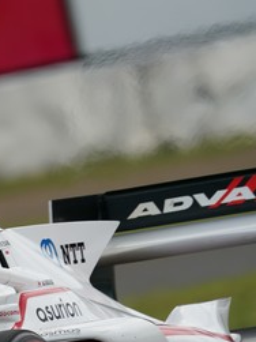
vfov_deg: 1.2
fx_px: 16353
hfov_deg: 0.9
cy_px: 326
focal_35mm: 1657
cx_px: -93
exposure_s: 1/800
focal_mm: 600
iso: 200
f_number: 6.3
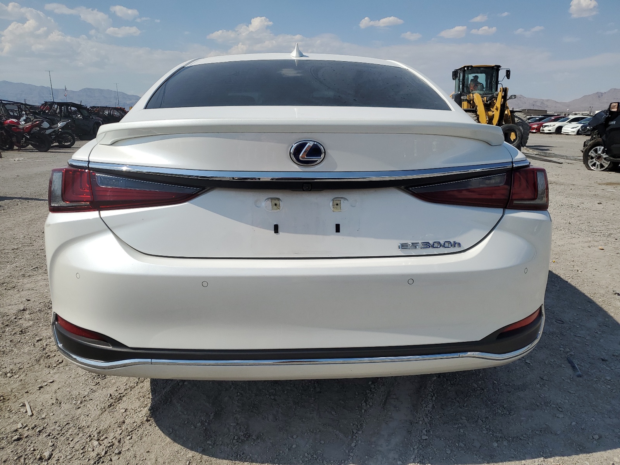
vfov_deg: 53.1
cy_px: 232
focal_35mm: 26
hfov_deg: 67.3
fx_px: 466
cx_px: 310
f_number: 1.5
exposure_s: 1/10000
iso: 50
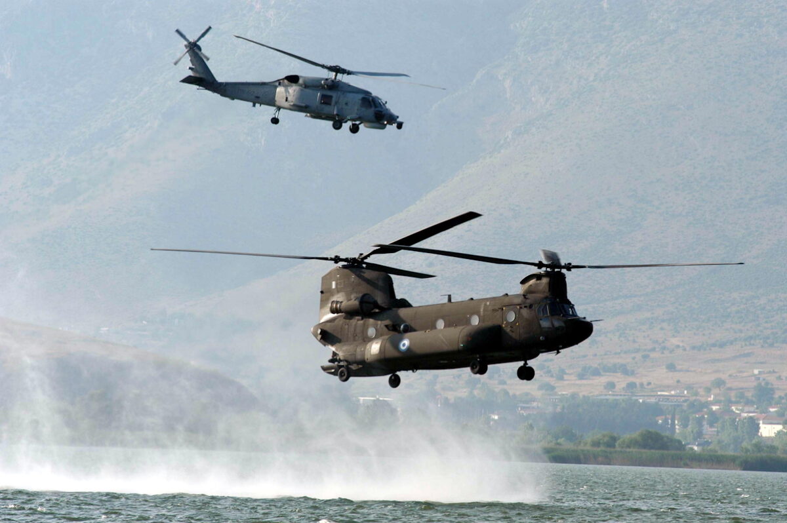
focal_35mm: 270
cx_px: 394
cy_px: 262
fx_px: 5898
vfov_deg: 5.1
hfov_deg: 7.6
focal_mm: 180
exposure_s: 1/1500
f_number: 6.3
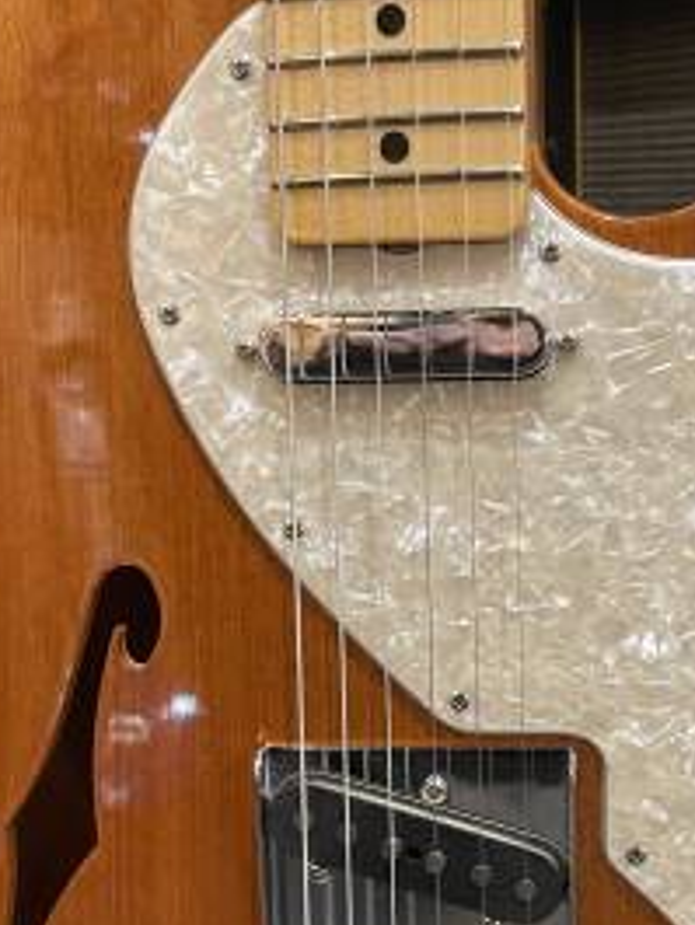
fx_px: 1364
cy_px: 705
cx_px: 458
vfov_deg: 36.5
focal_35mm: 51
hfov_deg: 28.4
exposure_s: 1/60
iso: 400
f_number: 1.6
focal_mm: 4.2
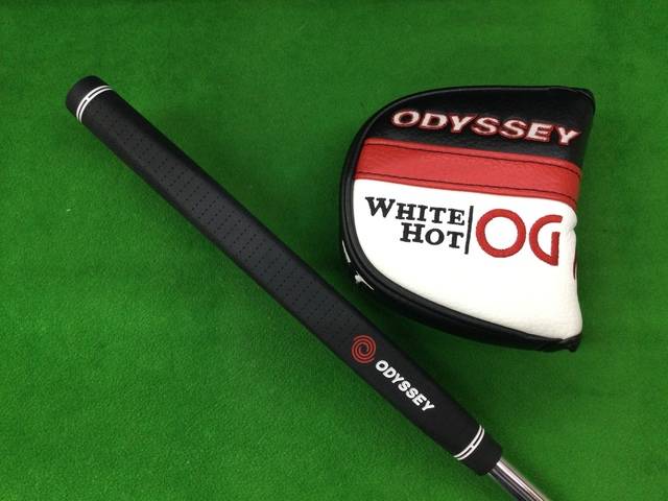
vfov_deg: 45.4
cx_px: 334
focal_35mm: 31
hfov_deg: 58.4
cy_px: 250
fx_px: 598
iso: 64
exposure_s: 1/30
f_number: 2.4
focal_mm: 3.3
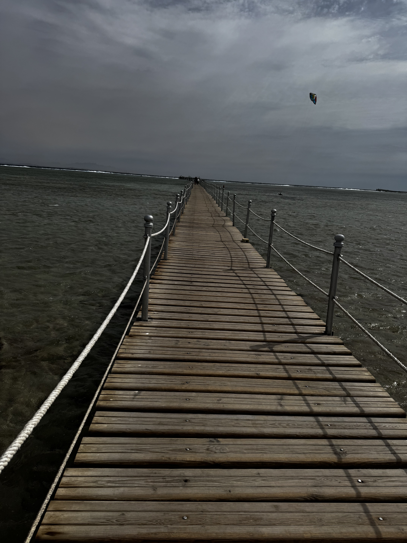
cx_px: 204
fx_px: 376
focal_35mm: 24
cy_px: 272
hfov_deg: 56.8
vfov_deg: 71.6
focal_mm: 6.76
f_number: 1.78
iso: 64
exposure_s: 1/12346
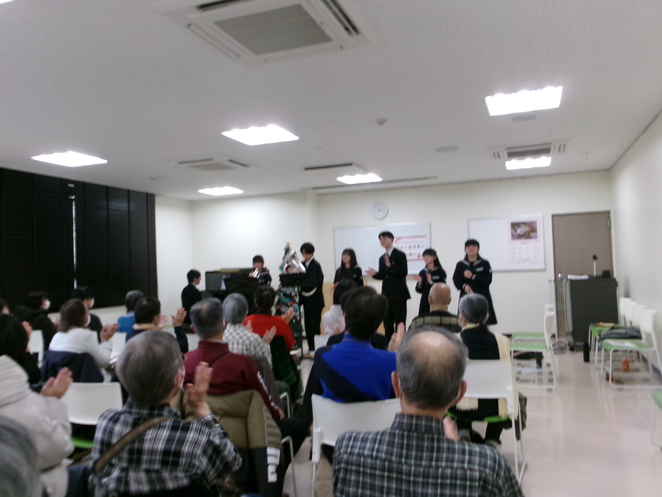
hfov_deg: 63.4
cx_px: 331
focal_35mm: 28
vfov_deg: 49.7
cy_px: 248
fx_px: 535
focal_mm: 5.1
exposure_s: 1/34
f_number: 3.9
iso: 292
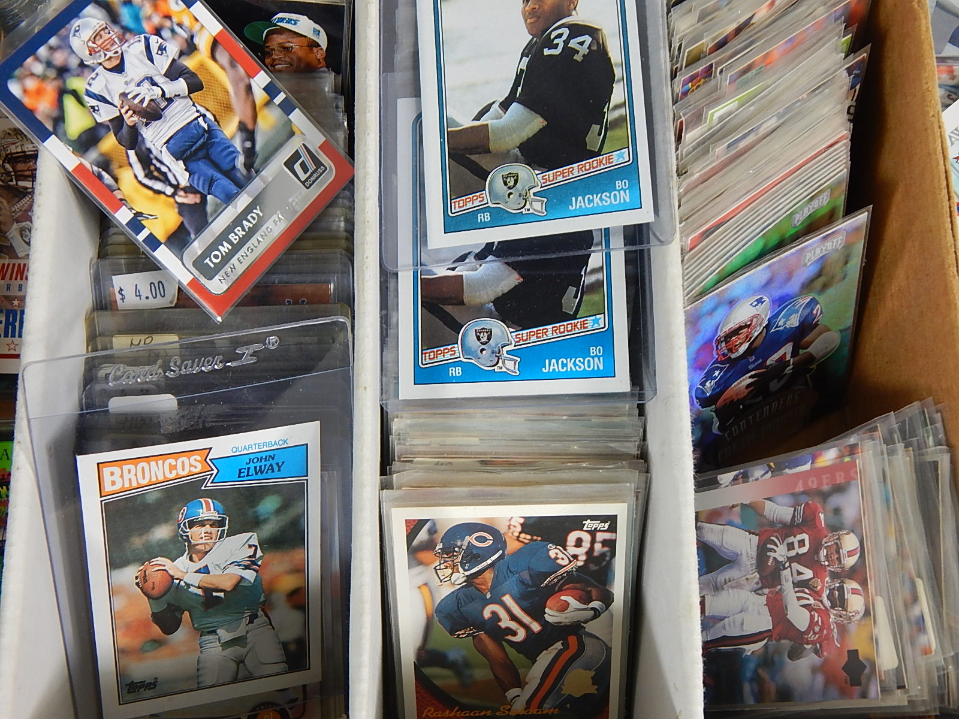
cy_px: 360
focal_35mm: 48
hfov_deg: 39.7
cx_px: 480
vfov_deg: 30.3
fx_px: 1330
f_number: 3.7
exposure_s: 1/30
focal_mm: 8.6
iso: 160
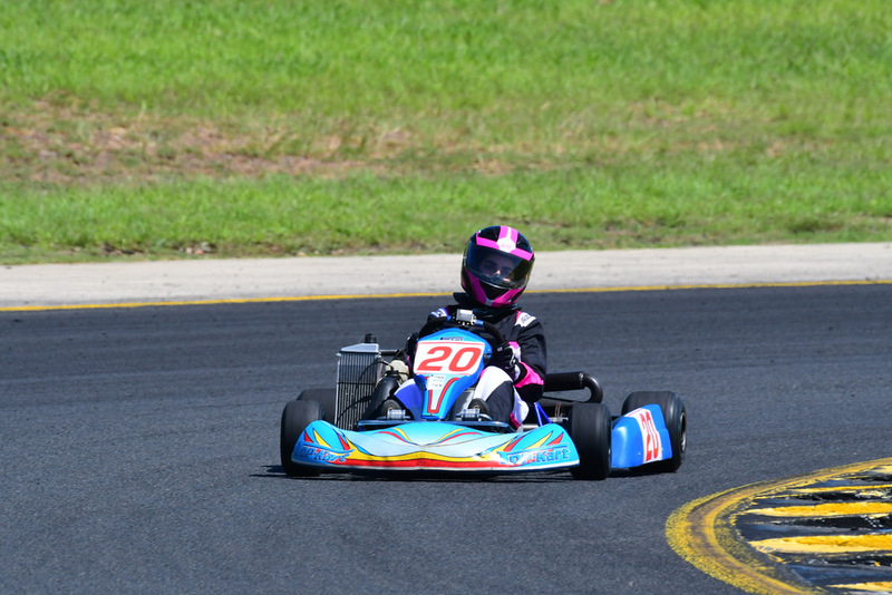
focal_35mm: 690
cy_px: 298
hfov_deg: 3.0
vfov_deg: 2.0
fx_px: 17102
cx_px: 446
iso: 500
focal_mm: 460
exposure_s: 1/640
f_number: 11
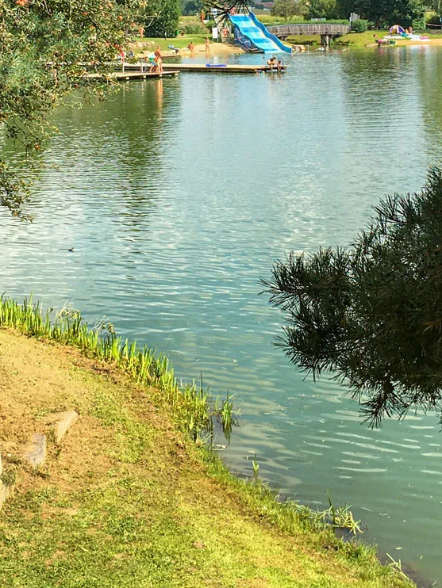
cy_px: 27
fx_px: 1276
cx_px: 237
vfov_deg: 25.0
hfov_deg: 19.6
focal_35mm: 75
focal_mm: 4.15
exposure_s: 1/850
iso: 25
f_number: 2.2
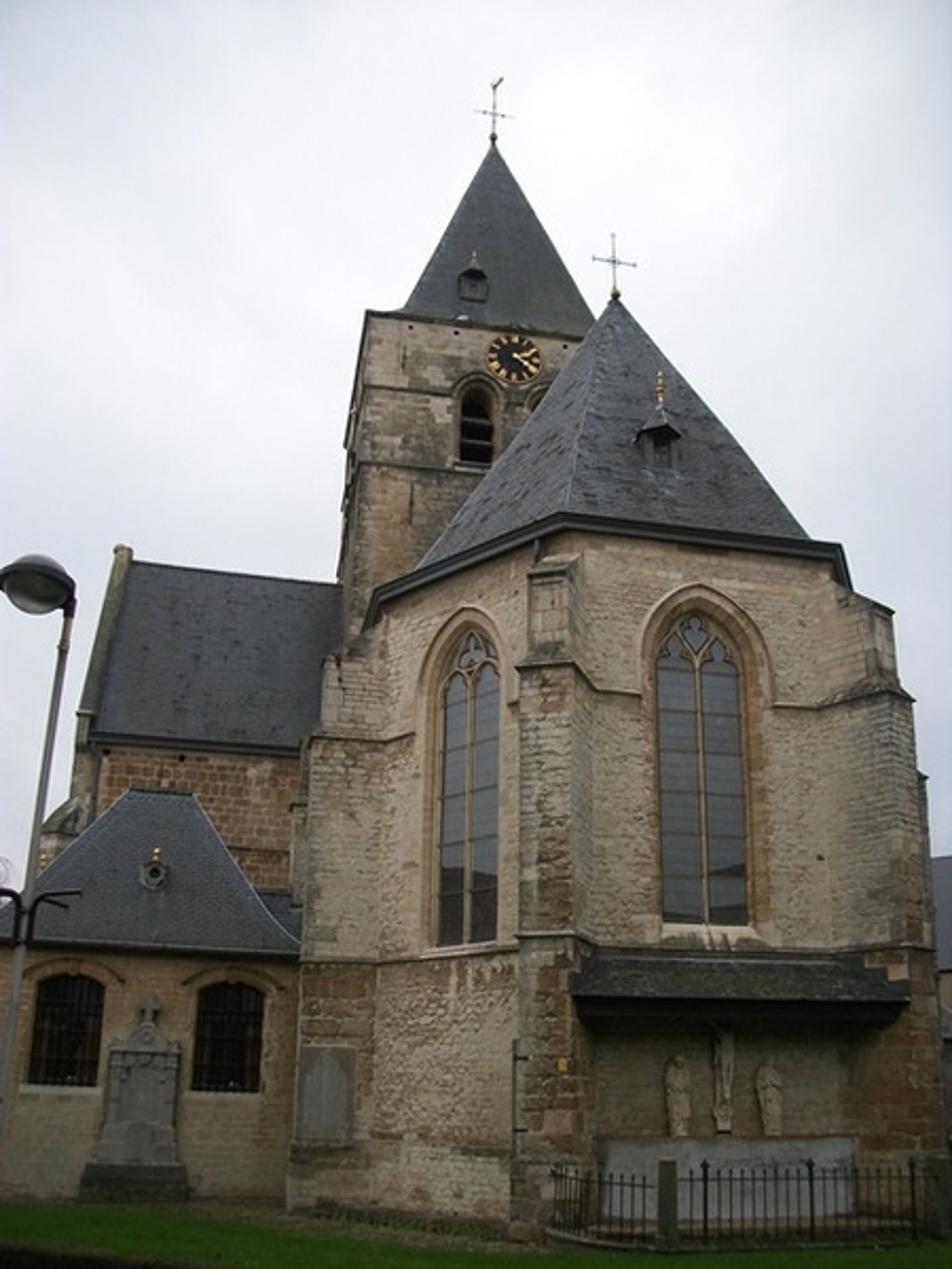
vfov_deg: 56.8
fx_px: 1173
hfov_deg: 44.2
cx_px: 476
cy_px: 634
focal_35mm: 32
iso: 80
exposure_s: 1/250
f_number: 2.9
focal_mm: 5.7
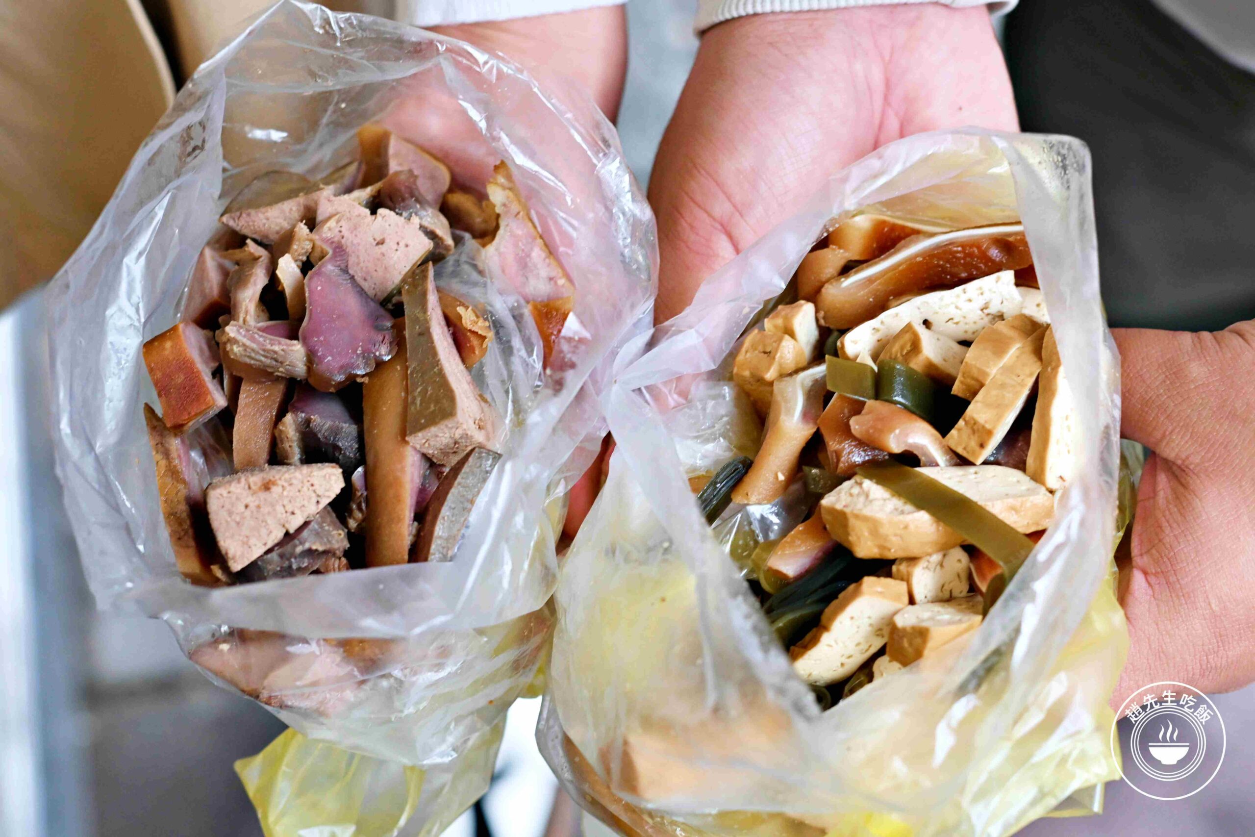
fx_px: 2615
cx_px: 628
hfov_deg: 27.0
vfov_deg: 18.2
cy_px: 418
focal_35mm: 75
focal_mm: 50
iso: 640
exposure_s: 1/160
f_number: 3.5
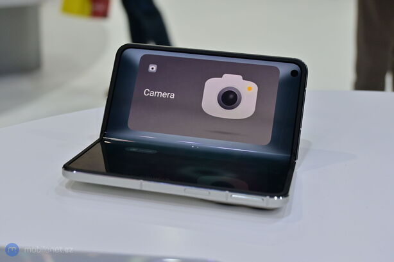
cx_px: 197
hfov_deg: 34.2
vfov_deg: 23.2
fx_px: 640
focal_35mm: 58
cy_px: 131
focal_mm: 39
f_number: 5.6
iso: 640
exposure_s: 1/400
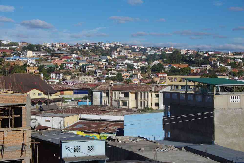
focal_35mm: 82
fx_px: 559
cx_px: 122
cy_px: 82
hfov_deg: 24.6
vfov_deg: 16.6
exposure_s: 1/40
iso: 100
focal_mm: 55
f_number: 14
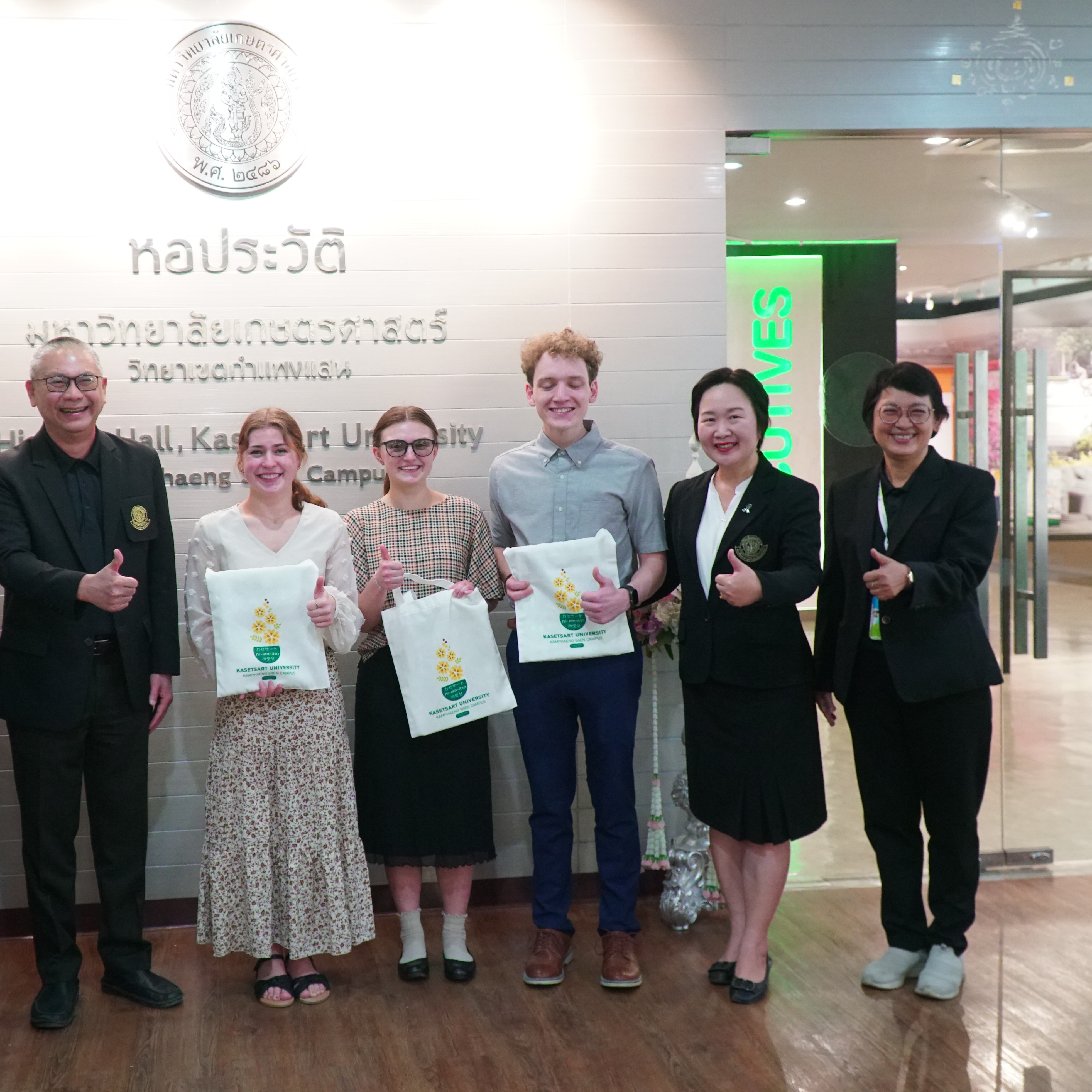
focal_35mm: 39
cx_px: 395
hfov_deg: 42.4
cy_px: 537
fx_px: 1392
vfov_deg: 42.8
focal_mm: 20
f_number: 4
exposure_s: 1/60
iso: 2000
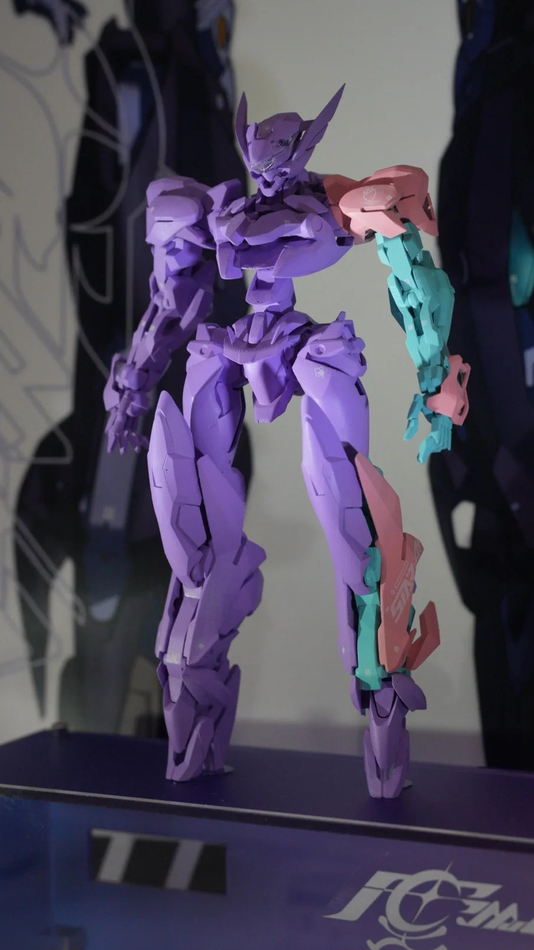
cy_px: 475
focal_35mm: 79
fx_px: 1988
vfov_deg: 26.8
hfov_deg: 15.3
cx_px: 267
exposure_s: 1/160
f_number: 5
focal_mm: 50
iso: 1250
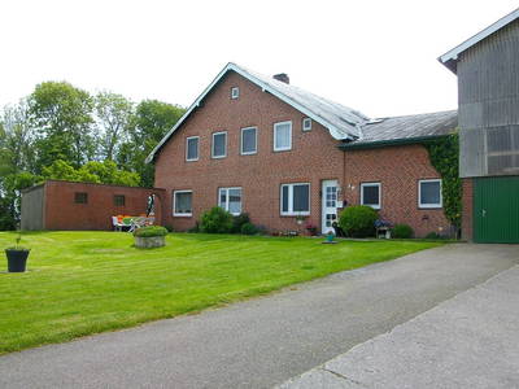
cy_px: 194
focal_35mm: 32
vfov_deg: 44.2
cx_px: 260
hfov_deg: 56.8
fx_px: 480
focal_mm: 5.7
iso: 80
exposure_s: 1/198
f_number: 5.5
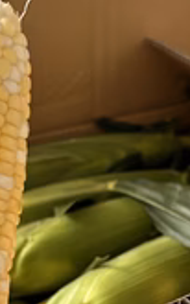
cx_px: 116
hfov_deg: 19.4
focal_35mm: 67
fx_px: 556
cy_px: 203
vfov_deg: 30.4
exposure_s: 1/60
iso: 500
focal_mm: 5.7
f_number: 1.5
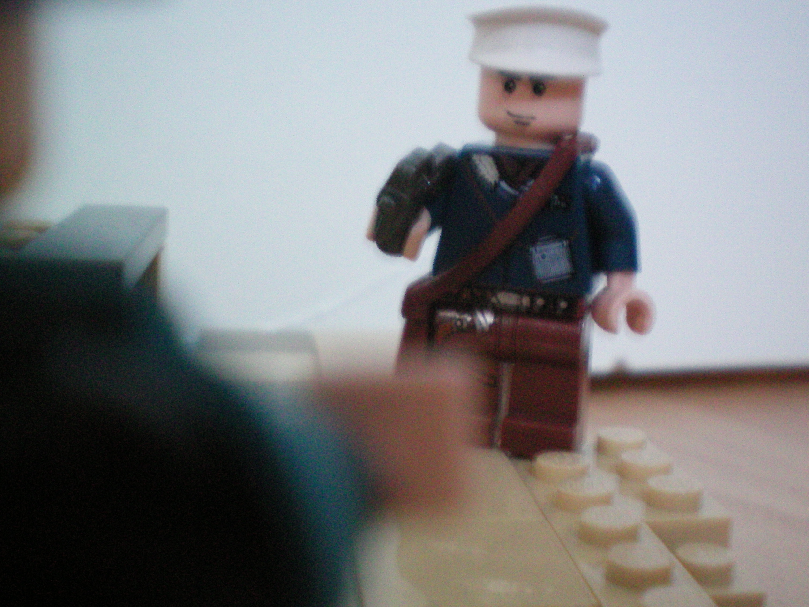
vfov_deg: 29.1
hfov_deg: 38.0
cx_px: 491
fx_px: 1168
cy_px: 297
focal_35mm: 50
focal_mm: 6.3
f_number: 3.1
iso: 400
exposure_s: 1/3.33
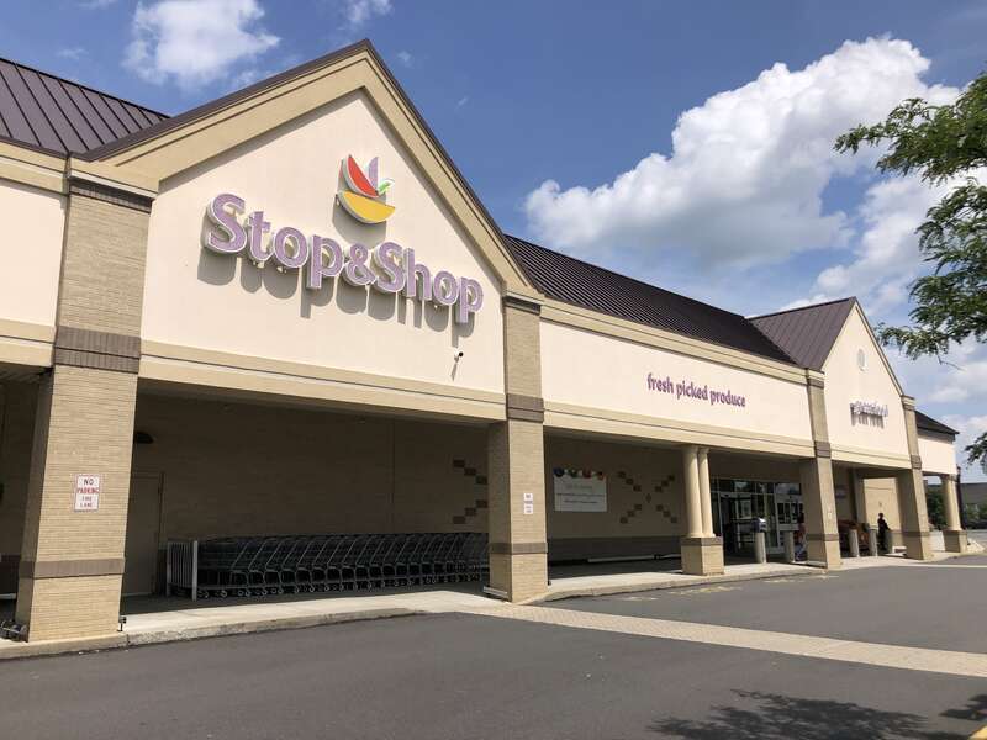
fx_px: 798
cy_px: 370
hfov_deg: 63.4
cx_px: 494
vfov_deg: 49.7
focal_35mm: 28
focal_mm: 4
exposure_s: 1/3690
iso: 25
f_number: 1.8
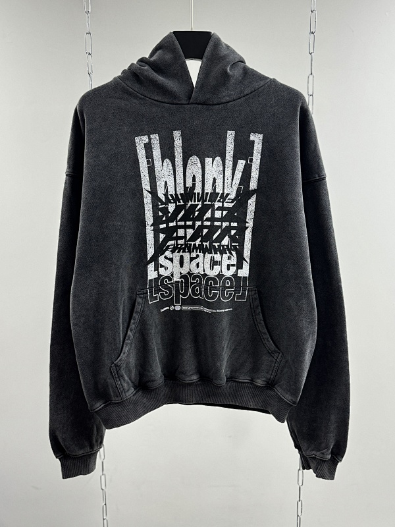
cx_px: 198
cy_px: 264
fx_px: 365
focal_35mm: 24
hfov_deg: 56.8
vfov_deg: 71.6
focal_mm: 6.86
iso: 200
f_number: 1.78
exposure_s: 1/65
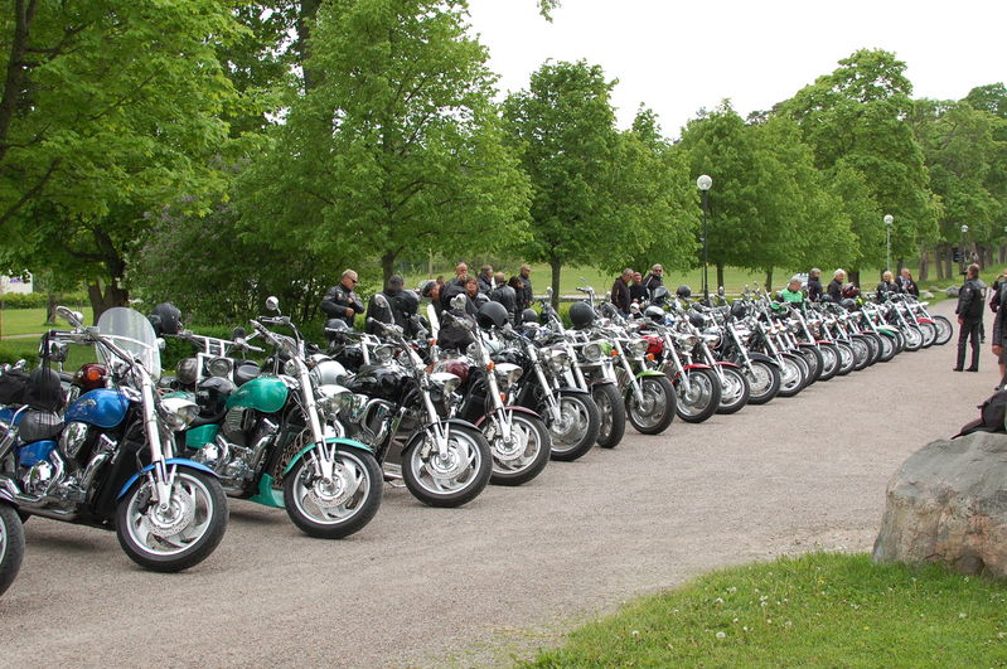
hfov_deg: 37.9
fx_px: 1467
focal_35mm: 52
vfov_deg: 25.7
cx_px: 504
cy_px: 334
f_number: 5.6
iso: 200
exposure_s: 1/125
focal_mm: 35
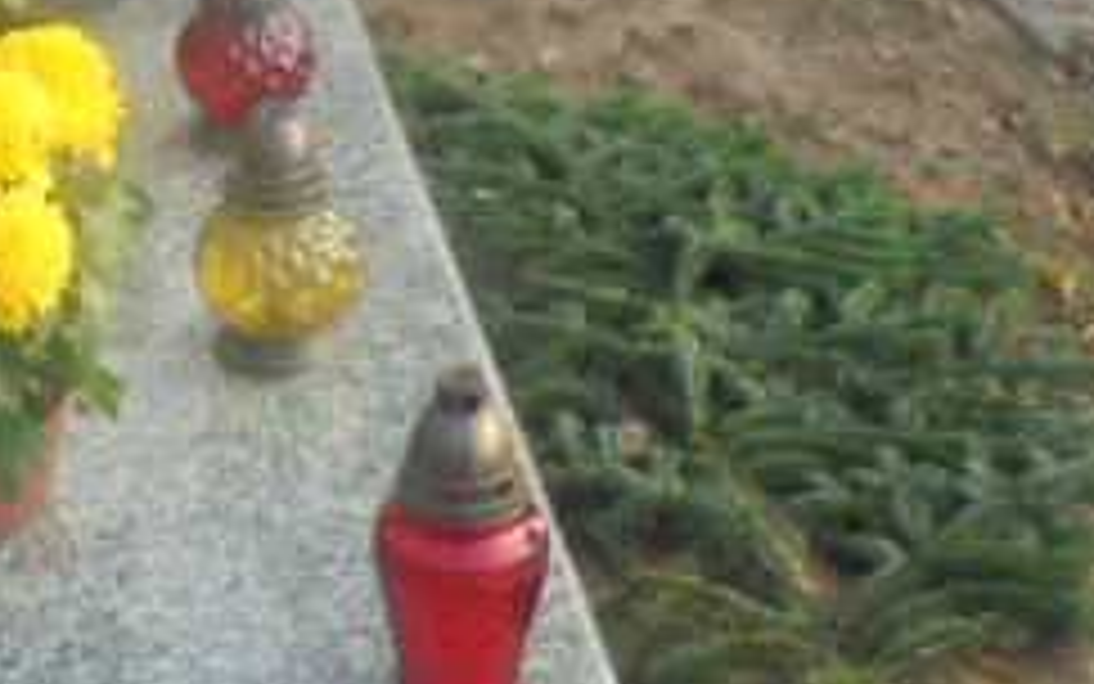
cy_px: 216
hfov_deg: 23.9
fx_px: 2416
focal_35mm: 81
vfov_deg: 16.1
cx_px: -99
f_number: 3.7
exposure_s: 1/200
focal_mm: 5.3
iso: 100
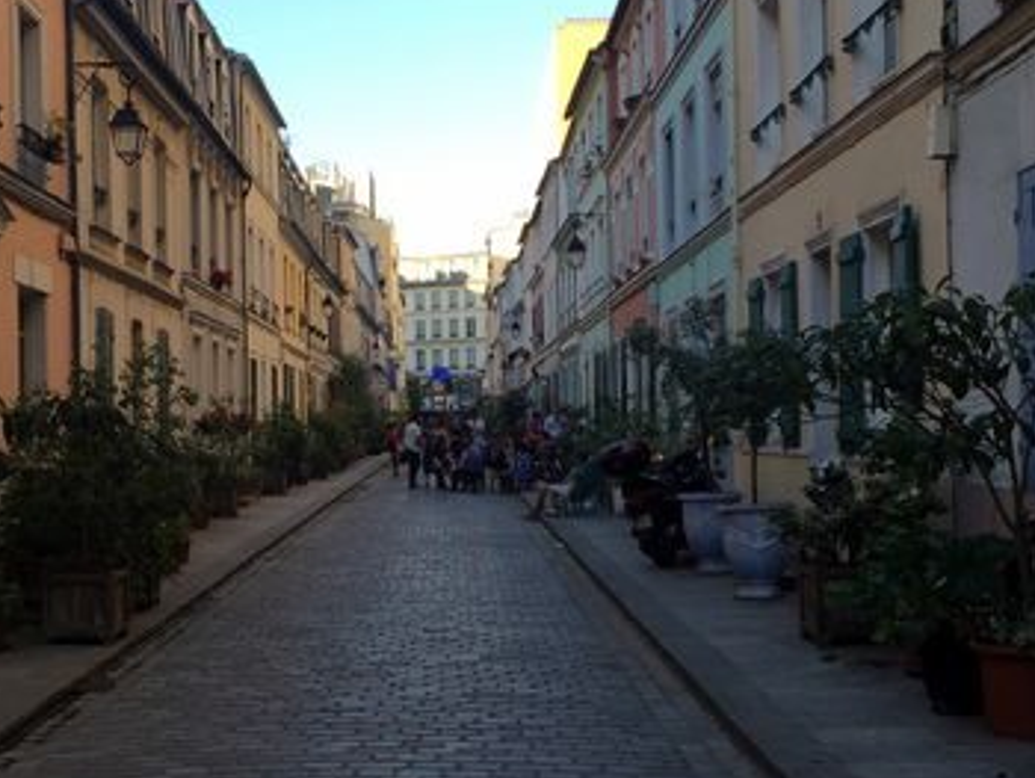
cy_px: 385
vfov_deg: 27.6
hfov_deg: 36.0
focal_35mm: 53
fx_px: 1586
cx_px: 426
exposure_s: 1/302
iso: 32
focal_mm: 4.15
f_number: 2.2
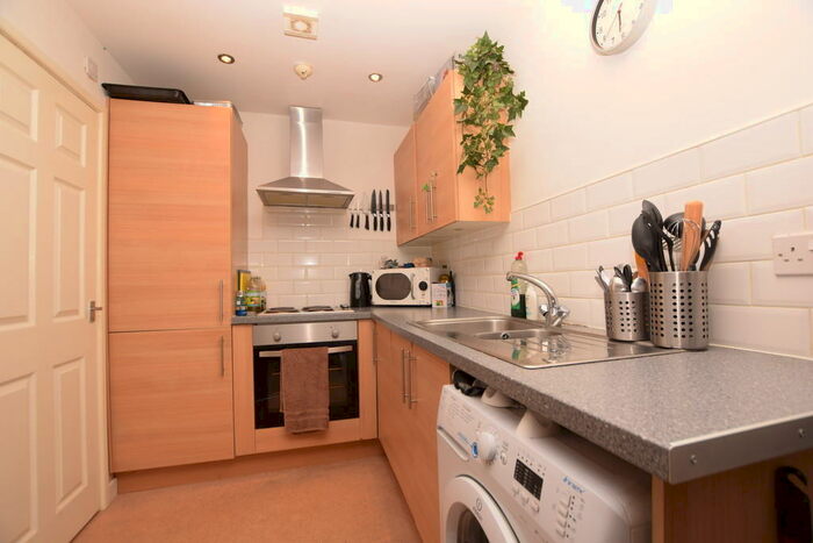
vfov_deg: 77.4
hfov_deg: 100.4
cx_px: 406
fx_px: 339
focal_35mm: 15
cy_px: 272
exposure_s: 1/60
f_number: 4.5
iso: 100
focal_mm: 10
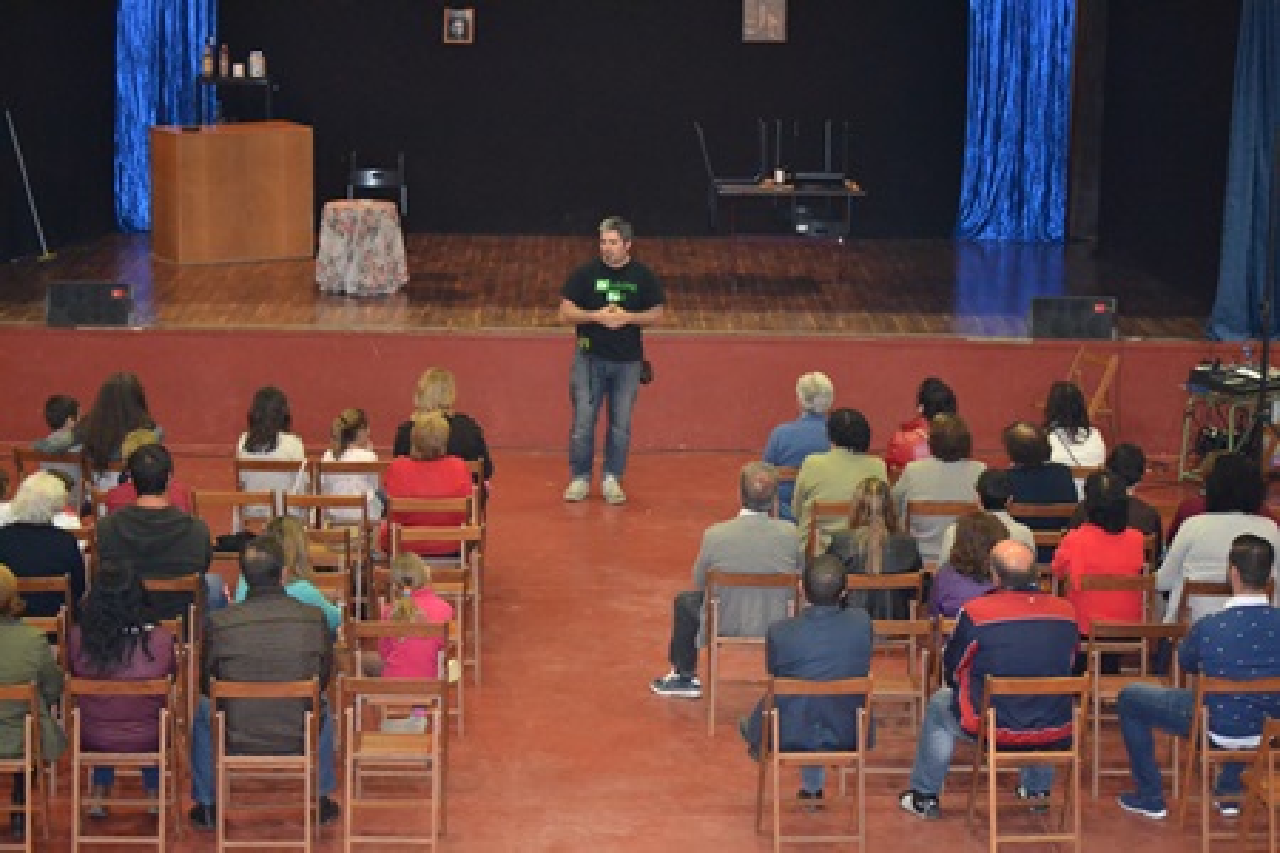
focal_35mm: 82
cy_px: 426
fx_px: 2933
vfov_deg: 16.6
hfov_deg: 24.6
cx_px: 640
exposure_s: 1/60
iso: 3200
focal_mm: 55
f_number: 4.2
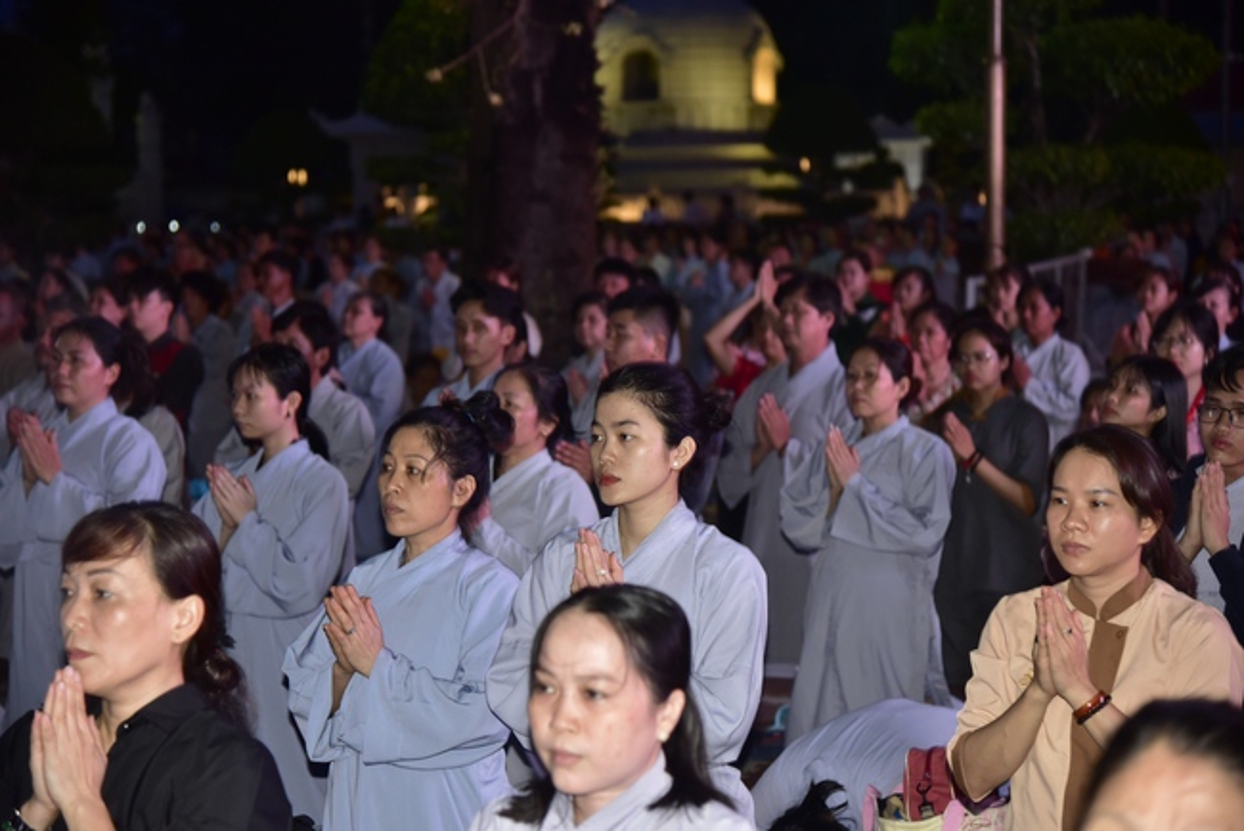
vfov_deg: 18.2
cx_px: 622
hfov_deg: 27.0
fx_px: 2593
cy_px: 416
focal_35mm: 75
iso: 800
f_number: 4
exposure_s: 1/30
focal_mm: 75
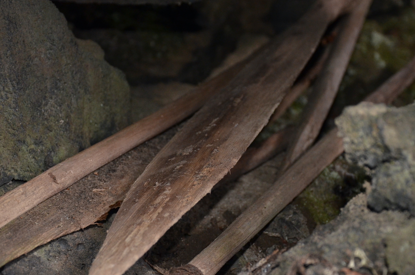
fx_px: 989
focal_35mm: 86
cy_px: 146
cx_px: 219
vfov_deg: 15.8
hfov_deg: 23.7
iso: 800
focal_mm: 38
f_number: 4.5
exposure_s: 1/60
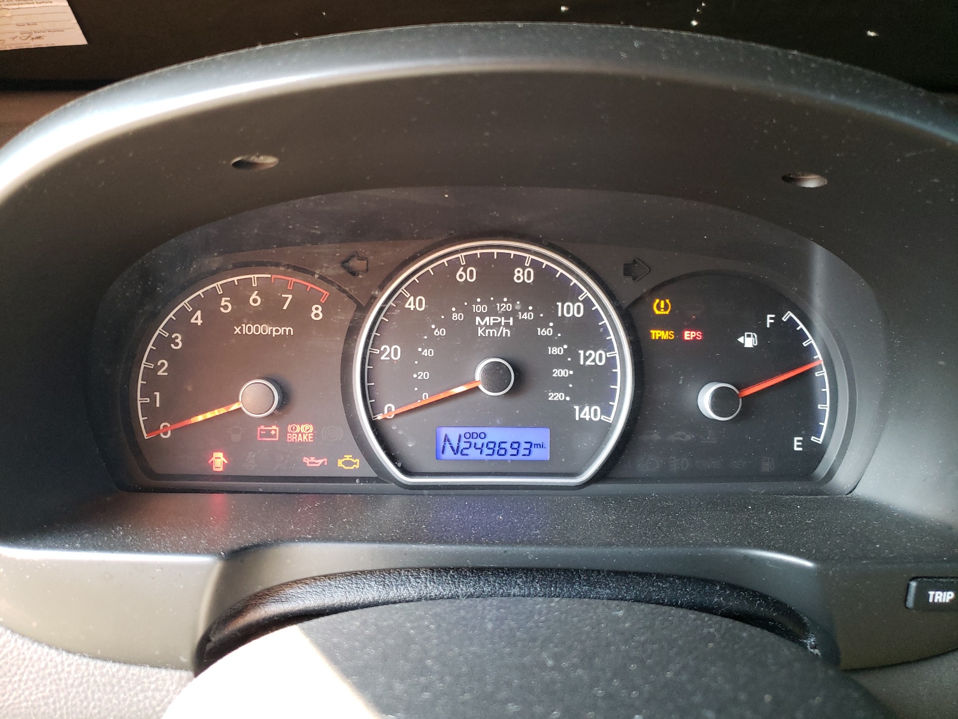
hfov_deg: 67.3
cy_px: 360
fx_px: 720
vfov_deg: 53.1
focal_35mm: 26
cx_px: 479
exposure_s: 1/60.2
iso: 174
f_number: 1.5
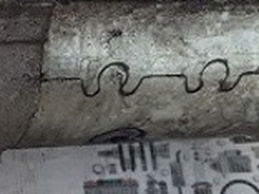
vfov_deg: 12.8
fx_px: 860
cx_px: -63
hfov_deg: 16.3
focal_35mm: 115
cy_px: 17
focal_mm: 3.43
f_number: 2.2
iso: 115
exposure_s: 1/515
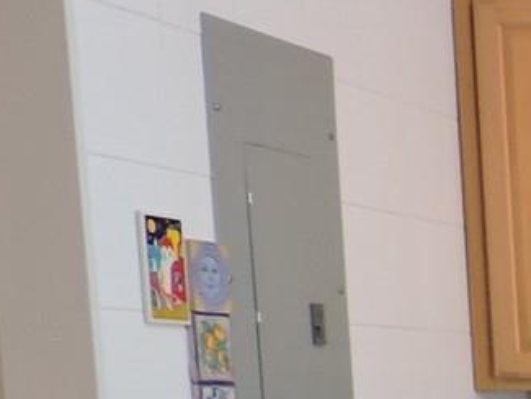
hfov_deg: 13.2
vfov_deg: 11.6
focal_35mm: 118
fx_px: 1811
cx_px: 1212
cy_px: 729
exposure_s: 1/30
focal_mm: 4.3
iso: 220
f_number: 3
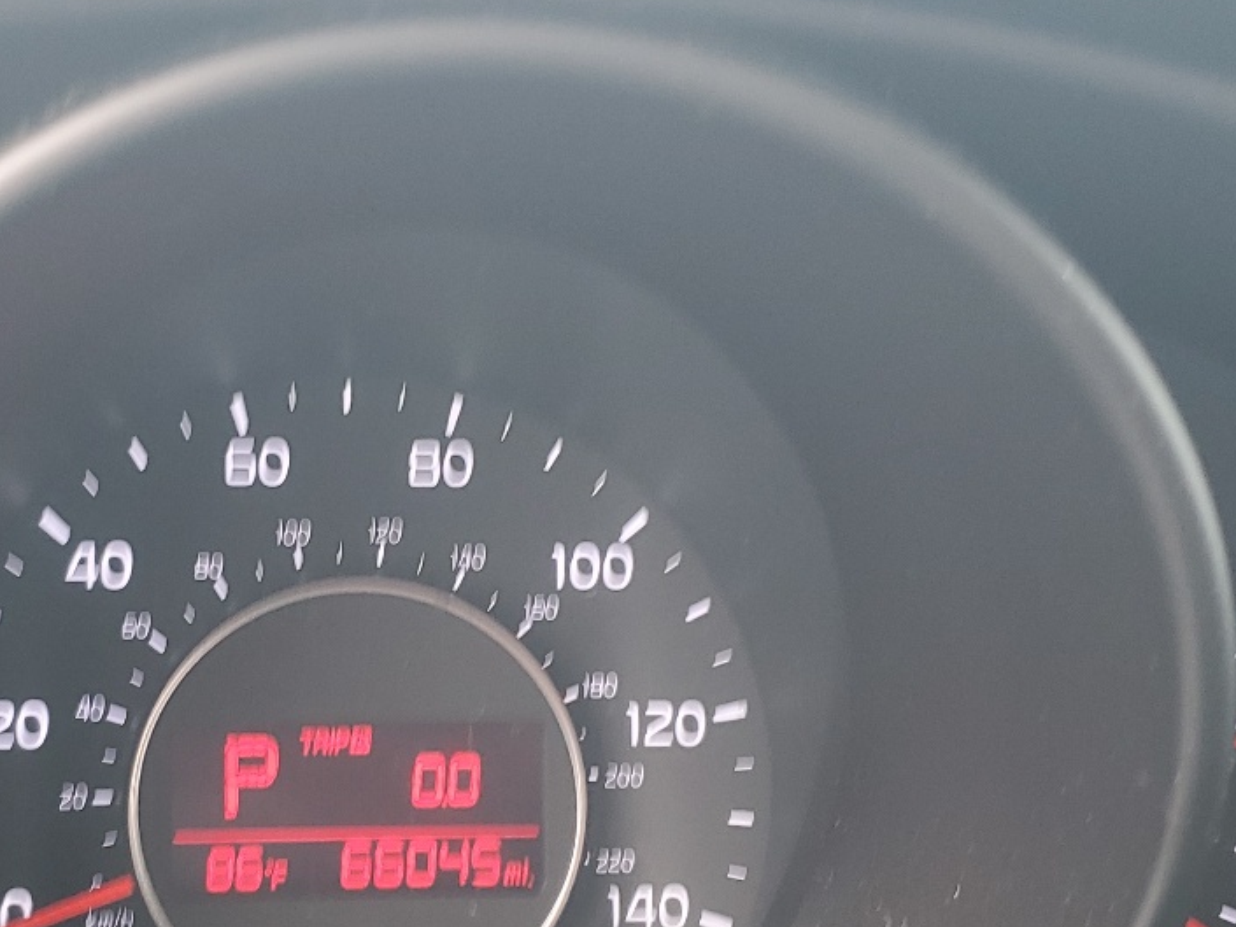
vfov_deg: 24.7
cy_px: 640
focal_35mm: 59
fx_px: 2107
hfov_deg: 32.2
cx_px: 351
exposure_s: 1/60.2
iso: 55
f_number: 1.5
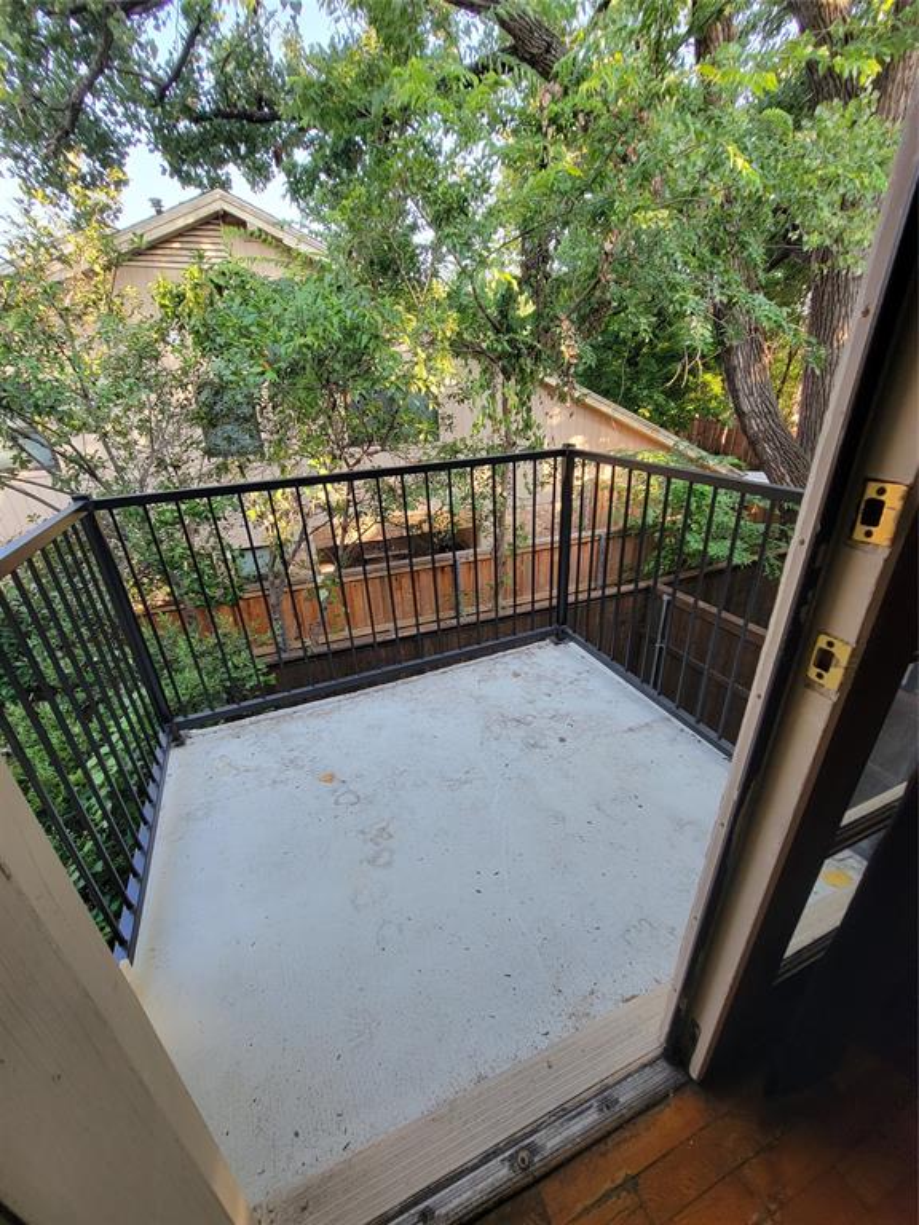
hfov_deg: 89.9
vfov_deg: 106.2
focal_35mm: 13
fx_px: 460
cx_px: 460
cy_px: 612
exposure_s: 1/60
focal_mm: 2.2
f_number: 2.2
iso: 50
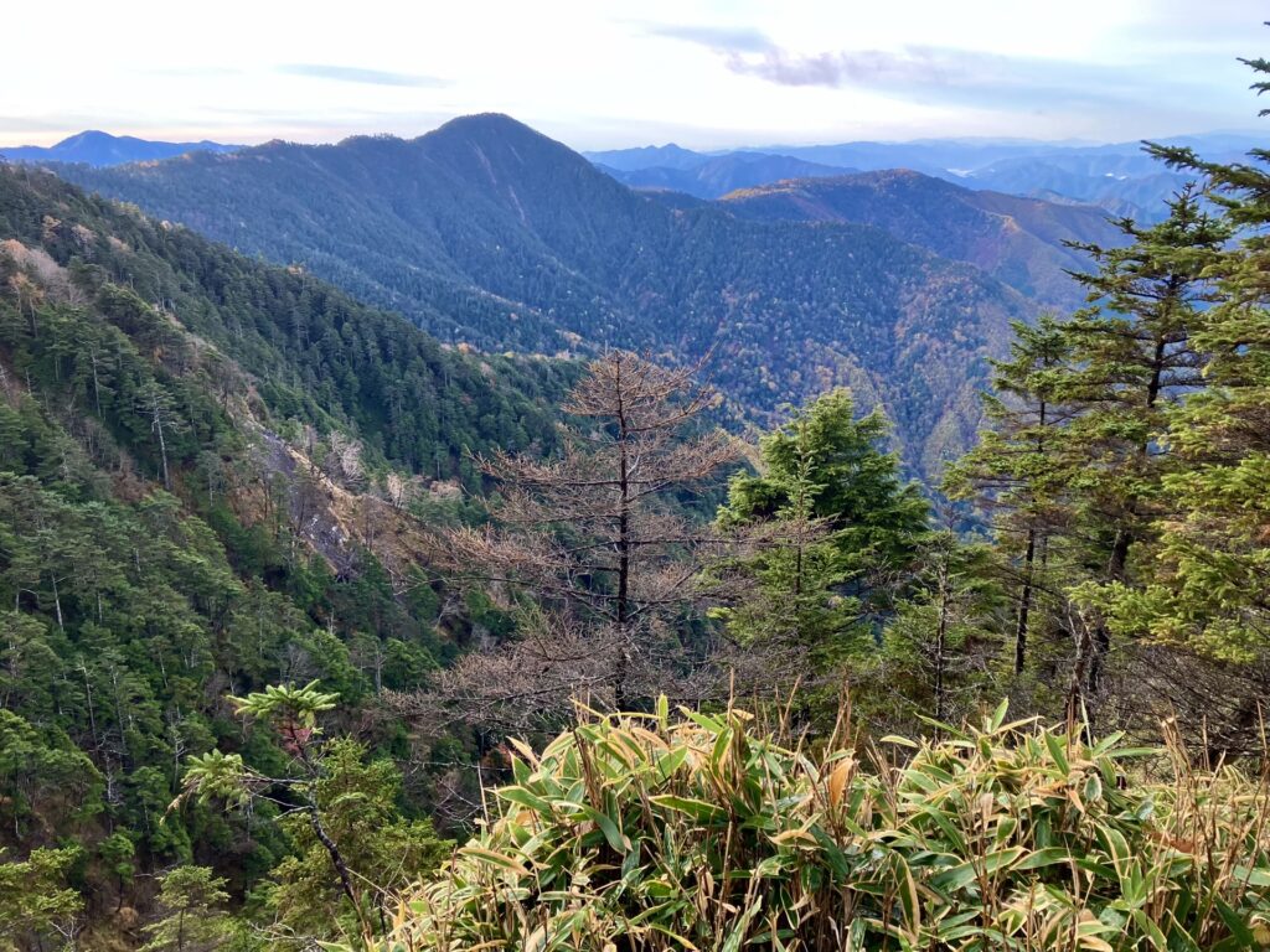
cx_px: 635
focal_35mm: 28
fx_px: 1027
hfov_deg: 63.4
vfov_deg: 49.7
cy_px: 476
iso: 50
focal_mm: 3.99
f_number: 1.8
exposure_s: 1/121
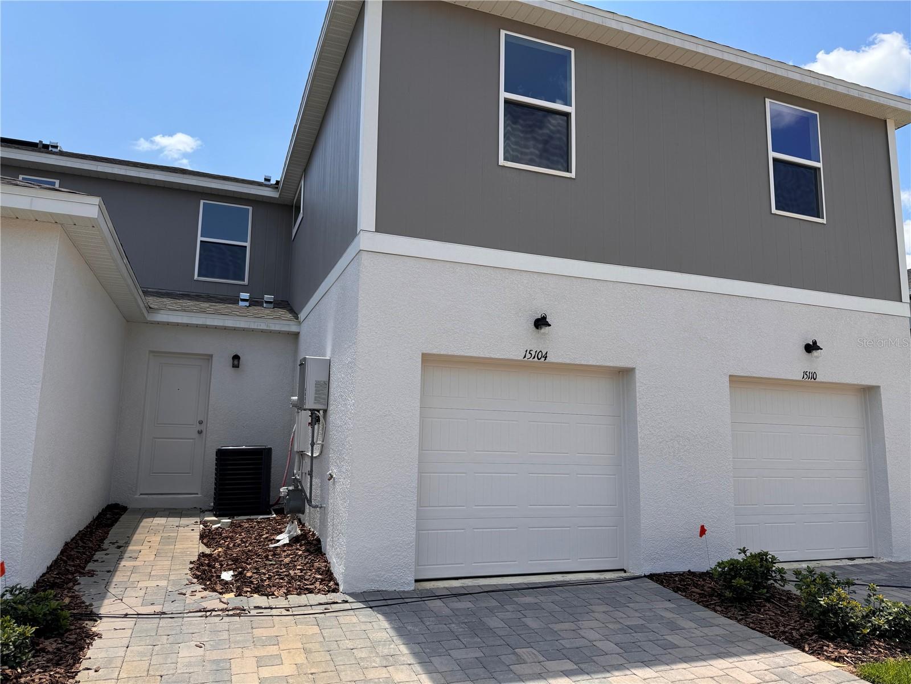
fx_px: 632
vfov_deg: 56.8
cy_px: 342
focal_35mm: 24
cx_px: 456
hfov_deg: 71.6
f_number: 1.78
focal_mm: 6.76
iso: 80
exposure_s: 1/3597
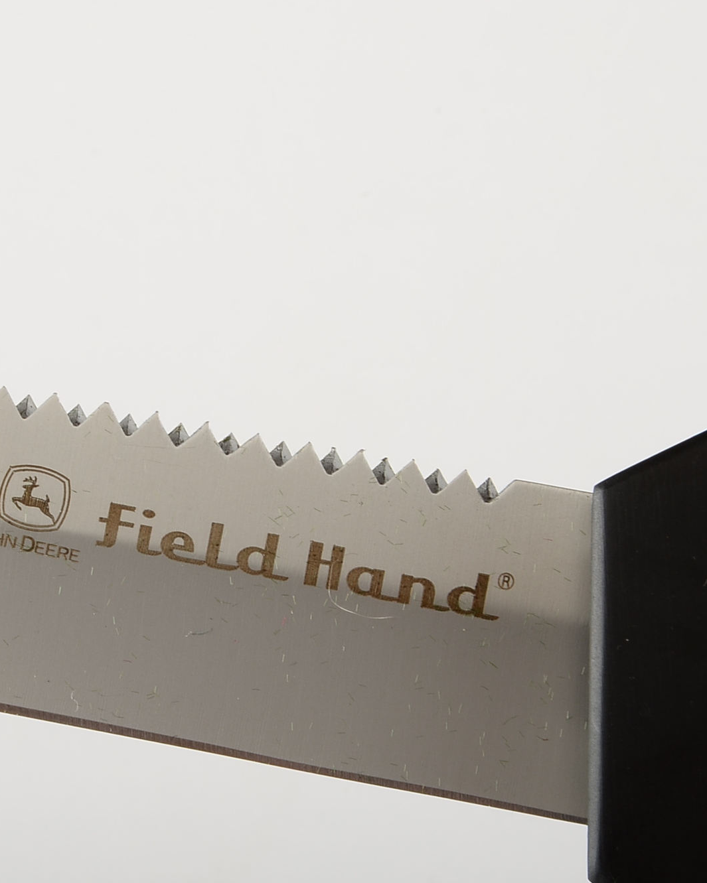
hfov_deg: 7.4
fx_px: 5440
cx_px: 118
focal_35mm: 208
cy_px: 480
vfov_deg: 9.3
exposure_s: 1/250
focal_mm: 80
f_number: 22
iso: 100
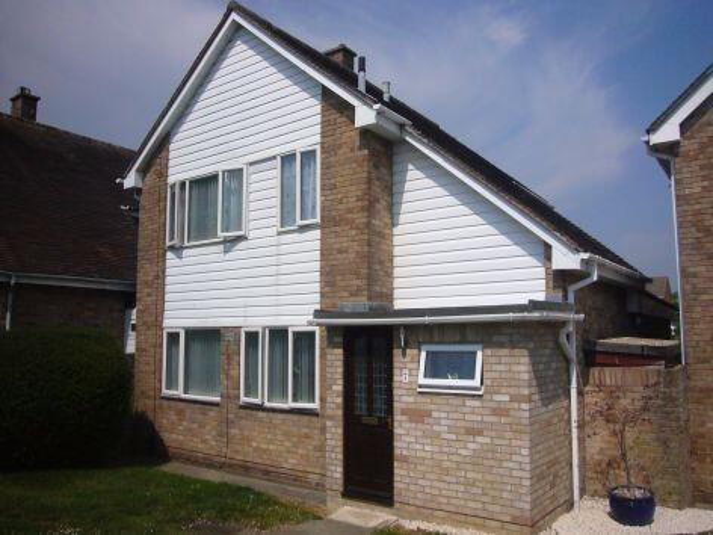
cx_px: 356
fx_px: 597
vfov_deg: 48.2
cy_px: 268
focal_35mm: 29
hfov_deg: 61.7
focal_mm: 4.6
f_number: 5.6
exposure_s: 1/1600
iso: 200
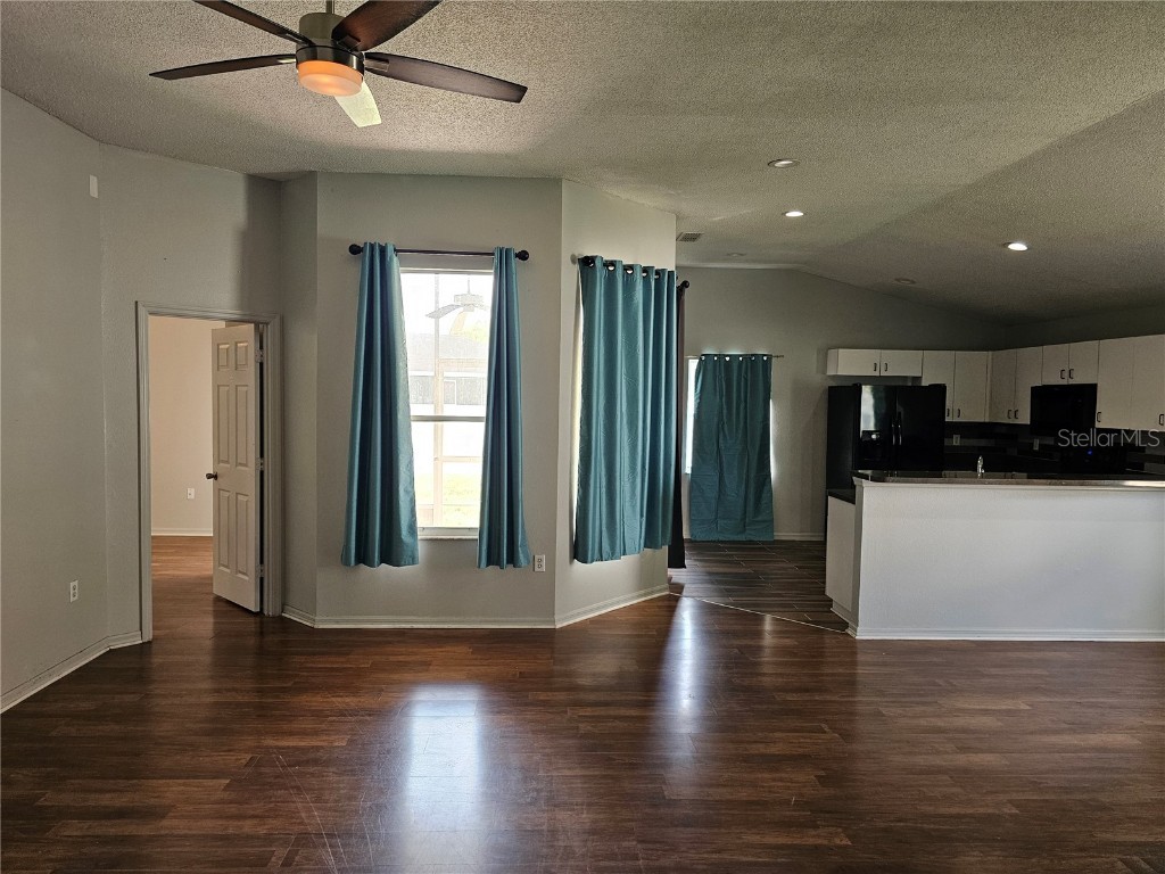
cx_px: 582
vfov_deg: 58.9
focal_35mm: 23
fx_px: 774
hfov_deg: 73.9
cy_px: 437
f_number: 1.7
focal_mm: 6.3
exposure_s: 1/170
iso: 320
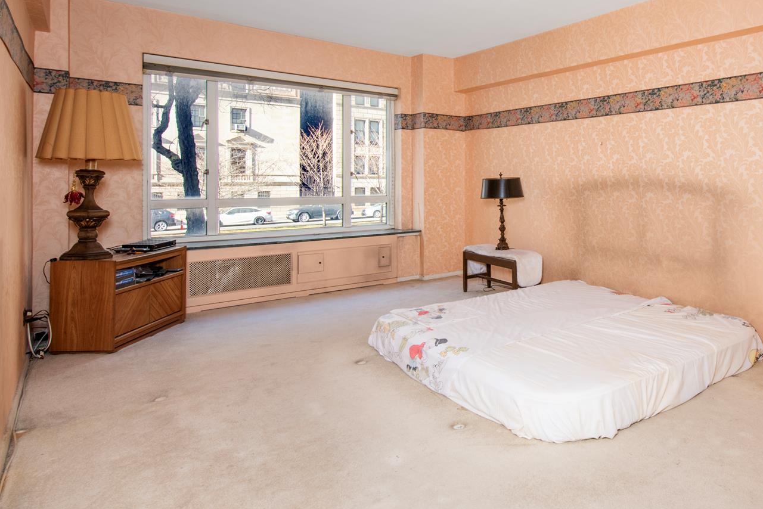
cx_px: 562
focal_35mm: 24
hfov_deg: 69.4
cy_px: 181
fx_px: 509
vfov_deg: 52.4
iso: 320
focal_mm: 16
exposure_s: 1/13
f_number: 11
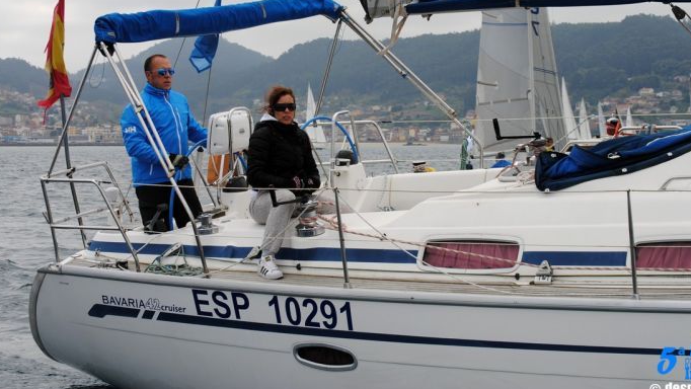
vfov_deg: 11.9
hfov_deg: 21.0
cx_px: 366
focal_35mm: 102
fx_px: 1862
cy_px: 132
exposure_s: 1/250
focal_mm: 55
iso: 100
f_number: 8
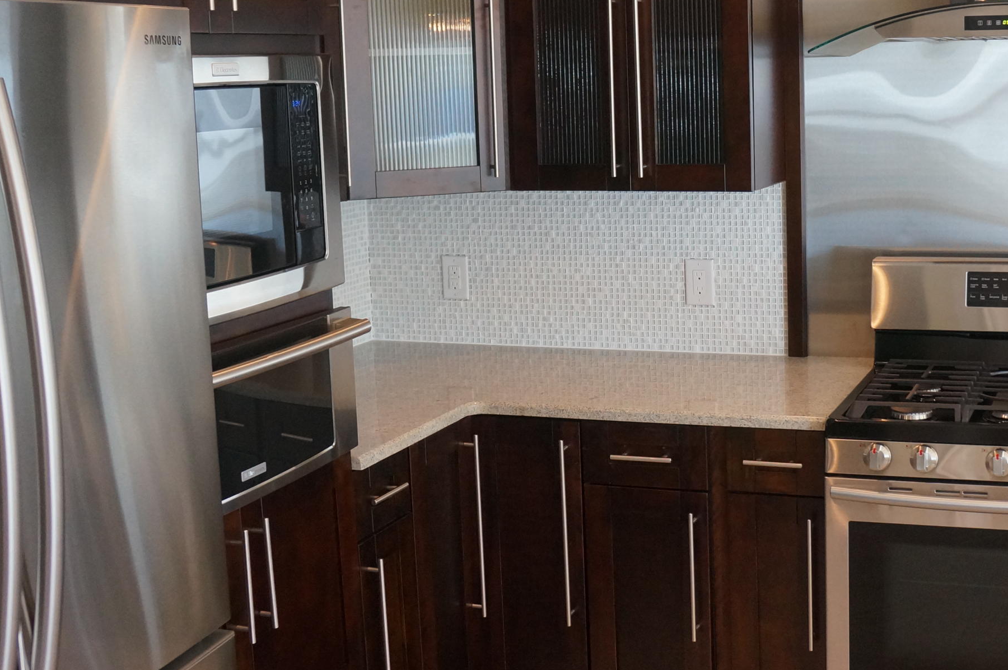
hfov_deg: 38.6
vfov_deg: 26.8
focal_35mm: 50
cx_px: 758
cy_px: 251
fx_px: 1398
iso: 1250
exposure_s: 1/160
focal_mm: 20
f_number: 4
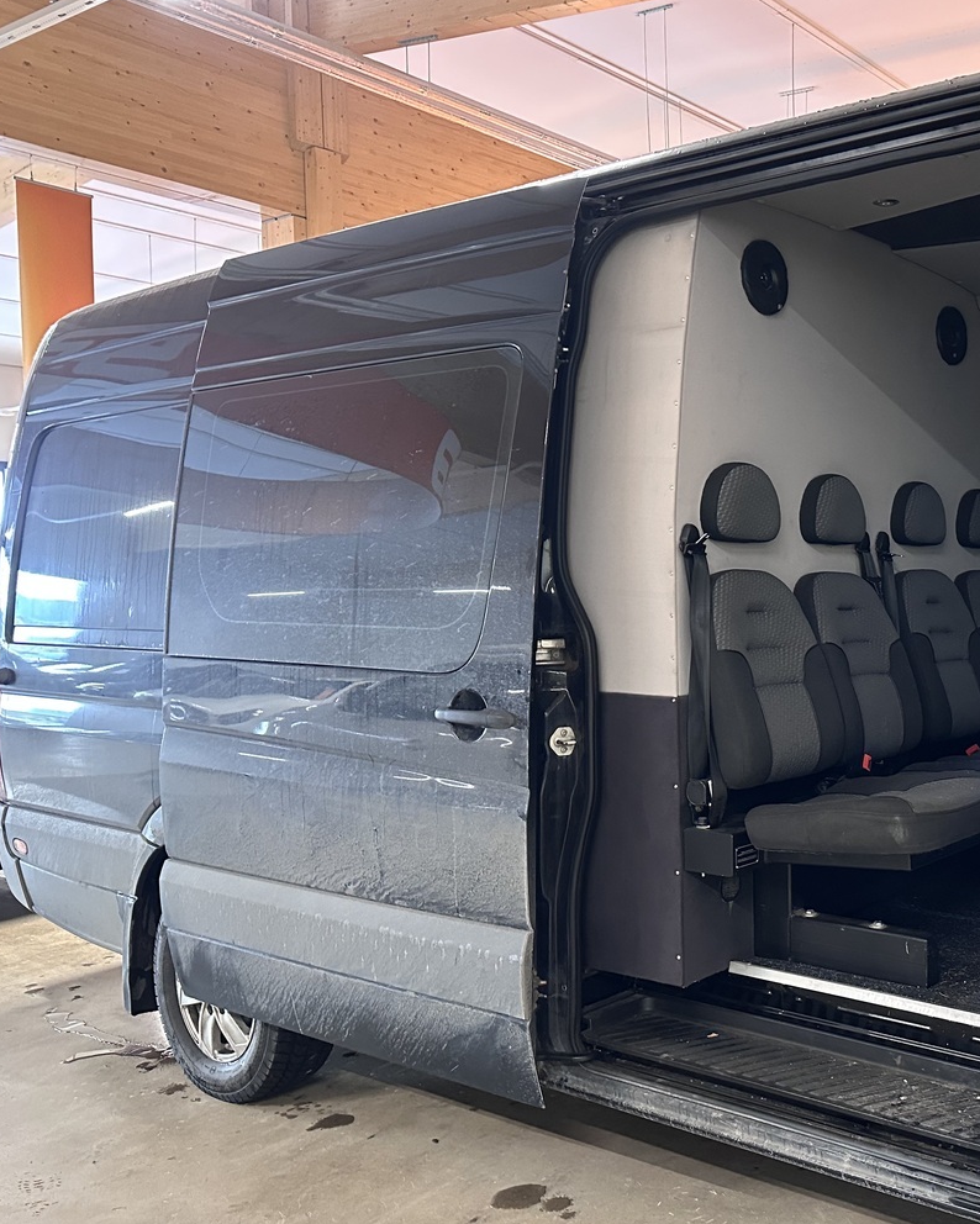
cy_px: 642
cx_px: 871
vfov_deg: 52.8
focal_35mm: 34
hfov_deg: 40.3
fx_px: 1232
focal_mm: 6.86
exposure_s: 1/34
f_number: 1.78
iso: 640
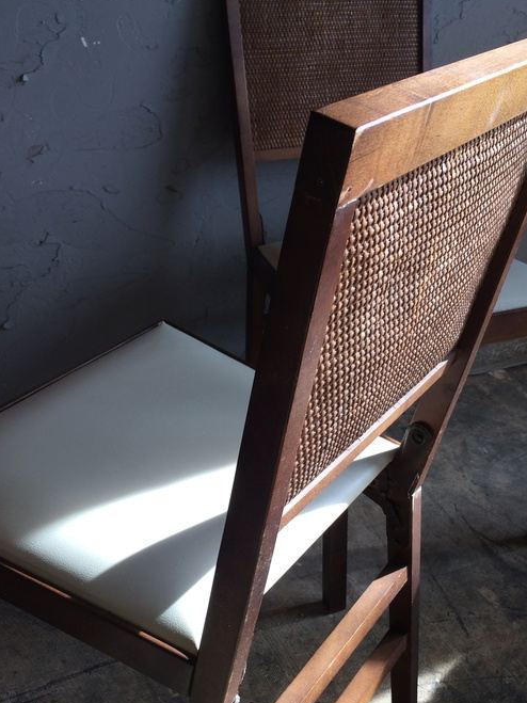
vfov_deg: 45.8
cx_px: 307
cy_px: 353
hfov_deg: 35.0
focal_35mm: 41
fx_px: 833
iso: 32
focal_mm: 4.12
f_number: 2.2
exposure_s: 1/155
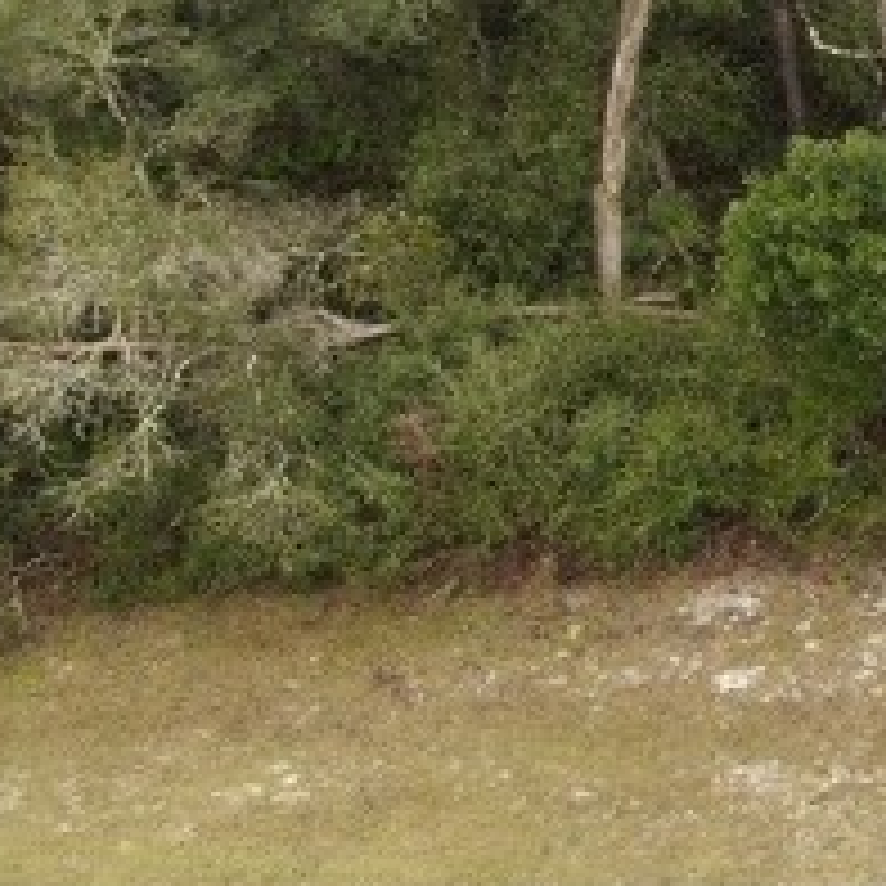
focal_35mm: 110
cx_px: 2145
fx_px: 3185
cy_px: -36
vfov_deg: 15.5
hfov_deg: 12.4
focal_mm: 4.5
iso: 110
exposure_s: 1/80
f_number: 2.8
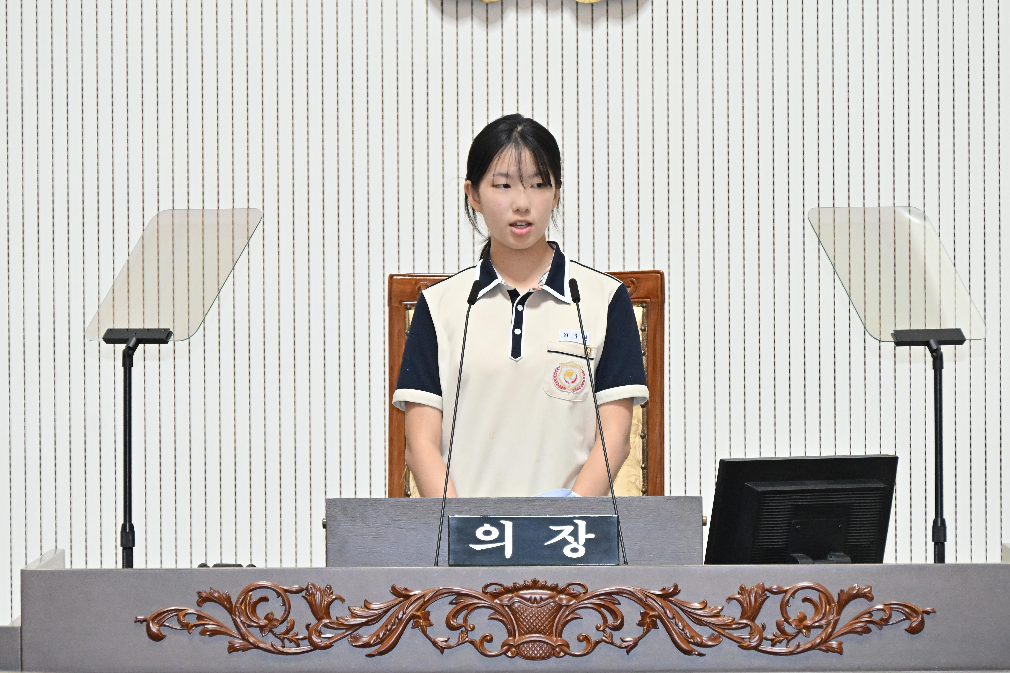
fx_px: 7573
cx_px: 505
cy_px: 336
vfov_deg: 5.1
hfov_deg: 7.6
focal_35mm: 270
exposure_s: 1/250
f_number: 6.3
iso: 4000
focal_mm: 180
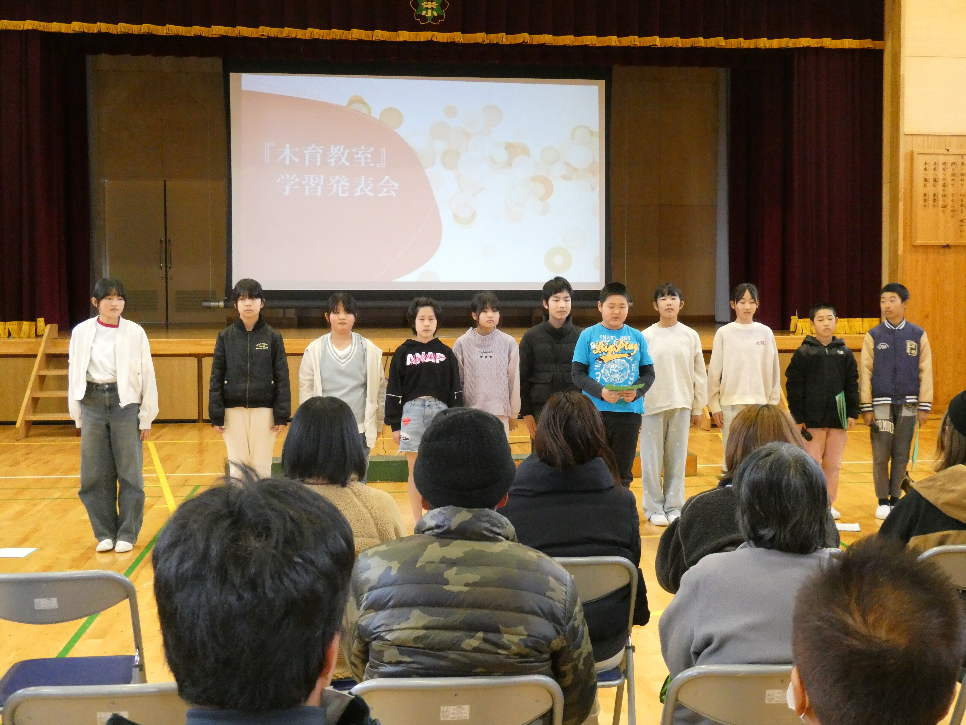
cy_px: 362
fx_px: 1228
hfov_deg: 42.9
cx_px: 483
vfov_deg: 32.9
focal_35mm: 44
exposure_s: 1/60
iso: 1000
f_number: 3.9
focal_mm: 7.8
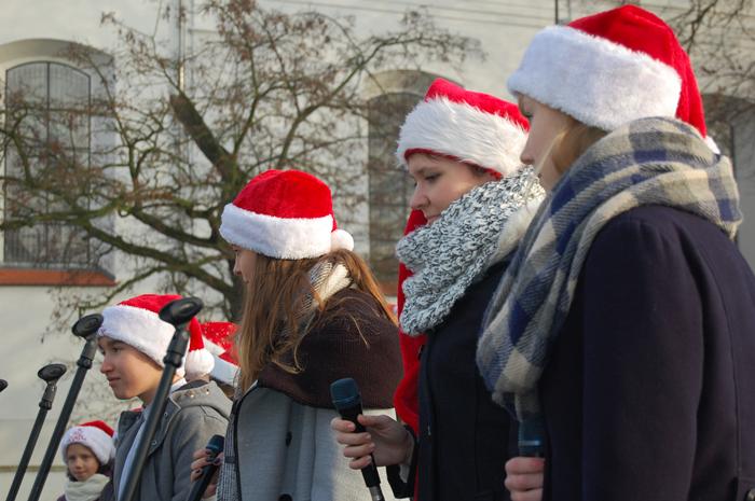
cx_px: 378
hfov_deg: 24.6
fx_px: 1728
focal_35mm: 82
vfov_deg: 16.5
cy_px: 250
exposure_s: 1/500
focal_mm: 55
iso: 400
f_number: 5.6
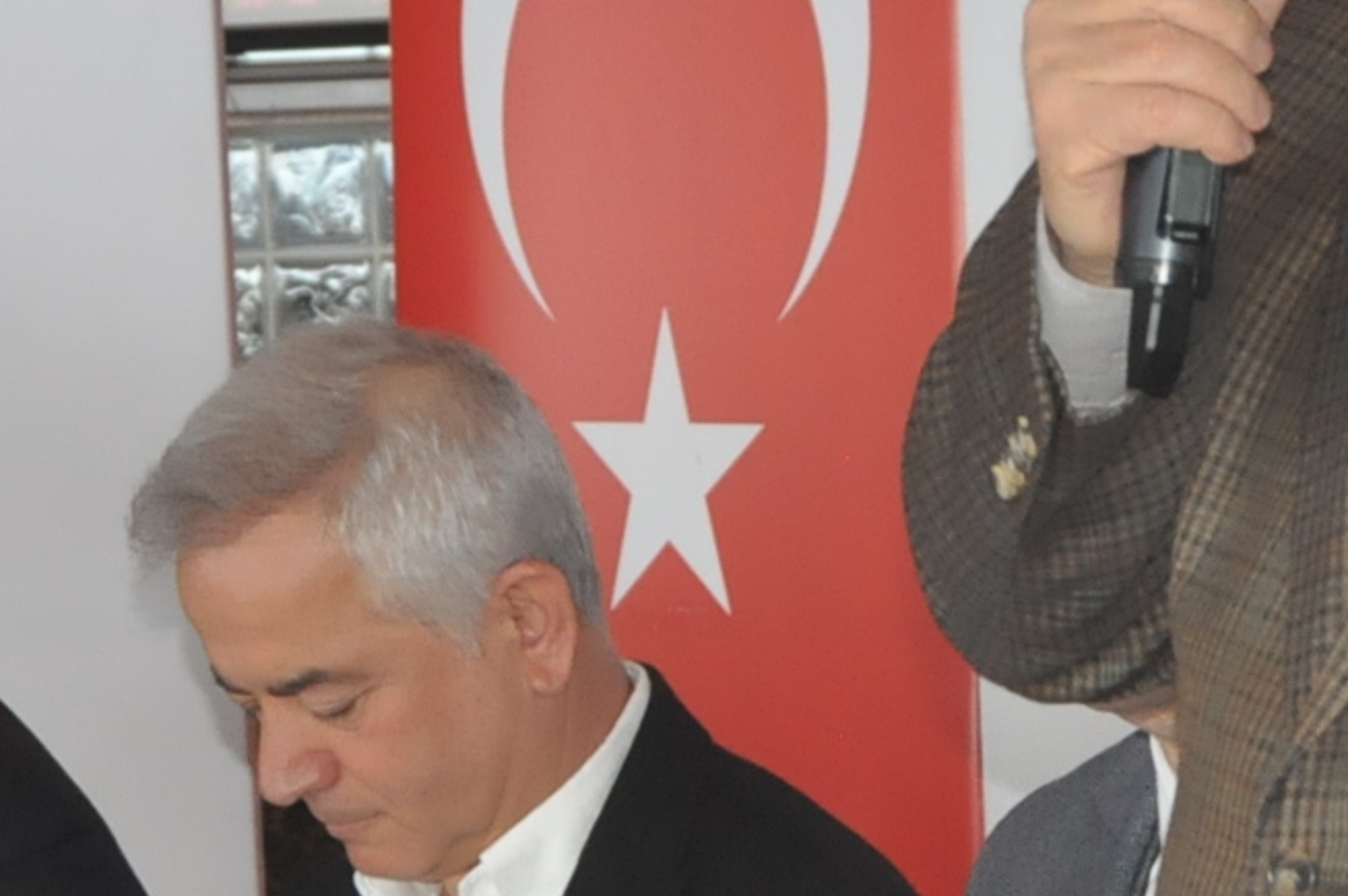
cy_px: 376
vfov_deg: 6.2
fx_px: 8291
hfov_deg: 9.3
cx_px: 842
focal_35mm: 222
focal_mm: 45
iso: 2000
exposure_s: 1/60
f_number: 5.3
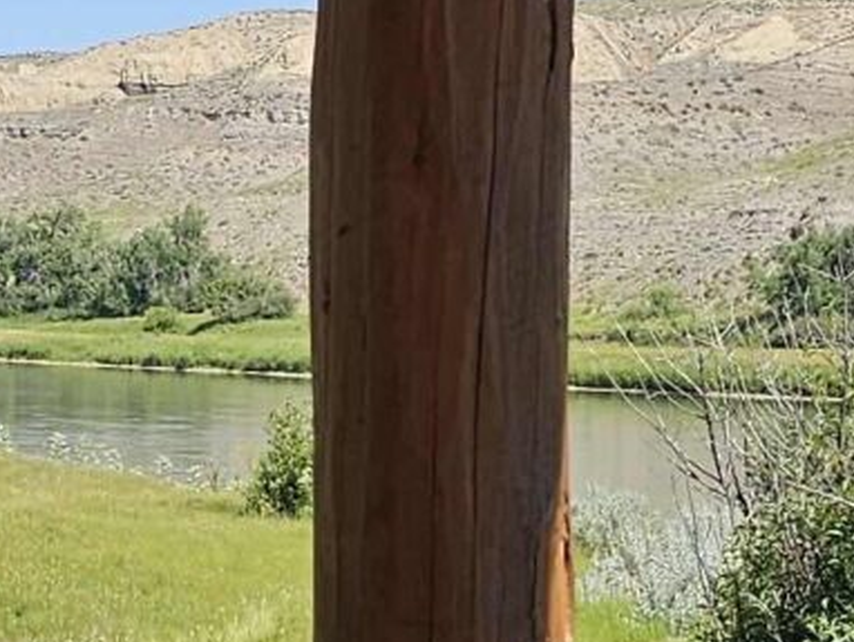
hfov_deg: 12.8
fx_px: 3802
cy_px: 459
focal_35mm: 154
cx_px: 188
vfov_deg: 9.6
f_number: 1.7
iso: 25
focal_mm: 6.3
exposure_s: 1/2000
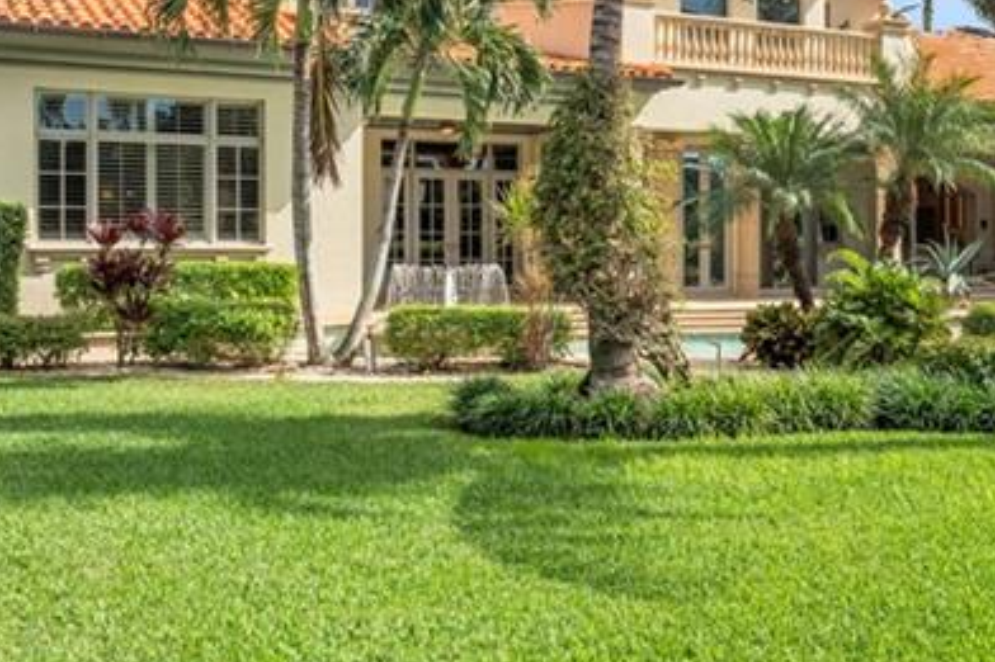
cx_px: 716
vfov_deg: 28.5
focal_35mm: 47
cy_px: 252
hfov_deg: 41.0
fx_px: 1298
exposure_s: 1/320
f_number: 9
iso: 200
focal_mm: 18
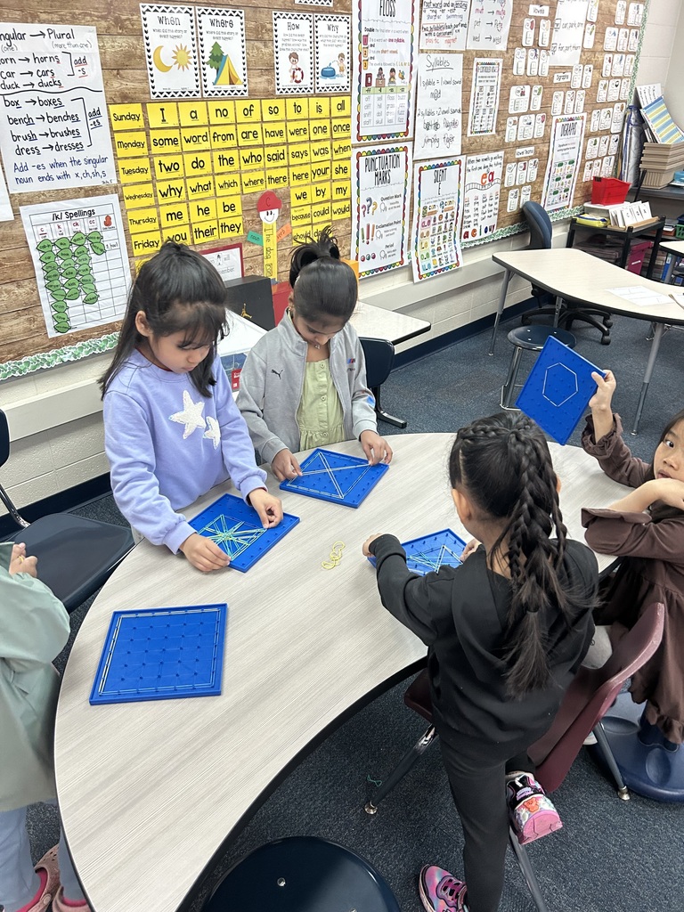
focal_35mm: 26
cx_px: 342
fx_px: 685
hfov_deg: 53.1
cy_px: 456
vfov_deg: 67.3
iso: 200
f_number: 1.5
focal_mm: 5.7
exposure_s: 1/60
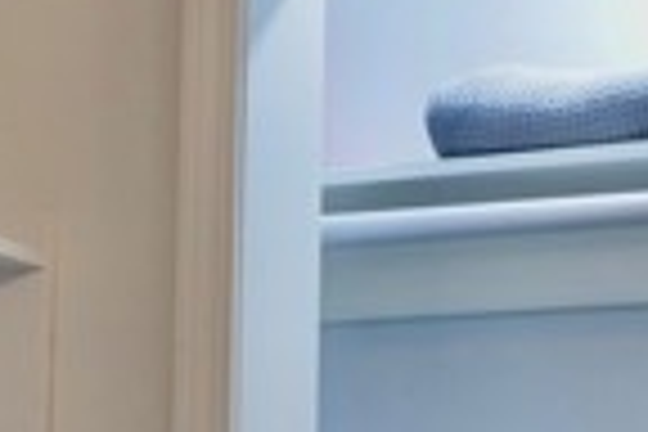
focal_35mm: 139
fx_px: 2502
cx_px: 954
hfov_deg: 13.9
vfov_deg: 9.6
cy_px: 657
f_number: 2.8
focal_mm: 15
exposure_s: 1/20
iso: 800
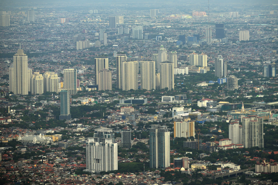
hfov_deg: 10.3
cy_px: 92
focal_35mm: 200
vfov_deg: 6.9
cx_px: 139
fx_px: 1545
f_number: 5.6
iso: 160
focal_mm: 200
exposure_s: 1/1000
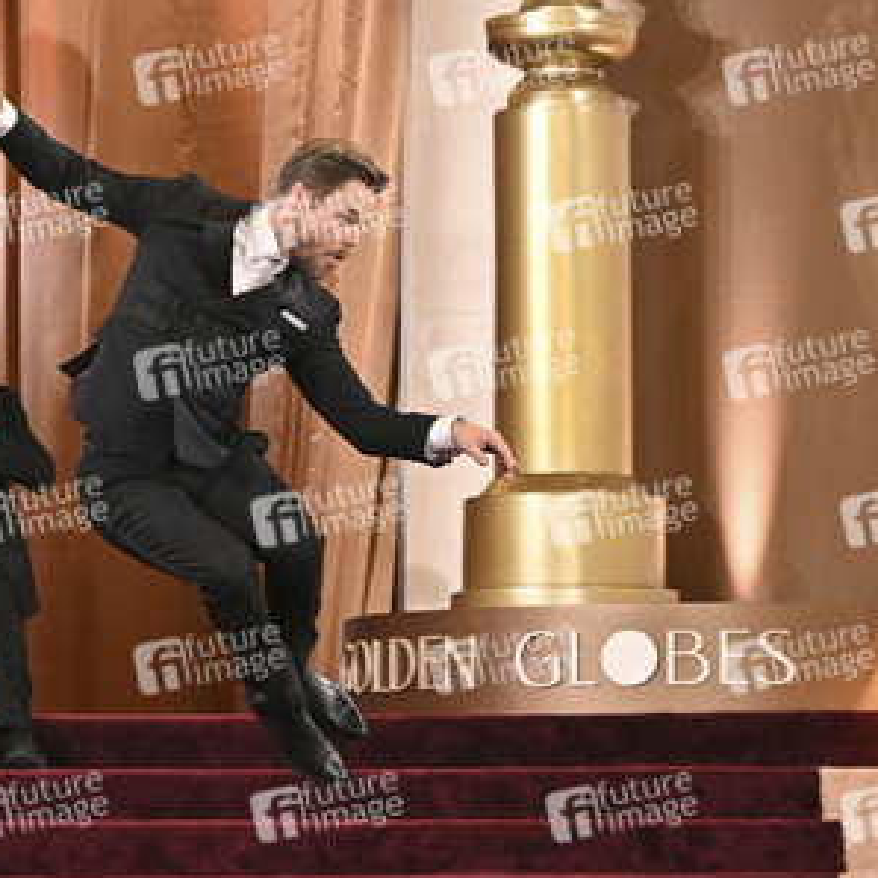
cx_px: 249
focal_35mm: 144
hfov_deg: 12.1
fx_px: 4132
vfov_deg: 12.1
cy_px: 439
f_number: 5.6
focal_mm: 75
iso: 2500
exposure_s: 1/320
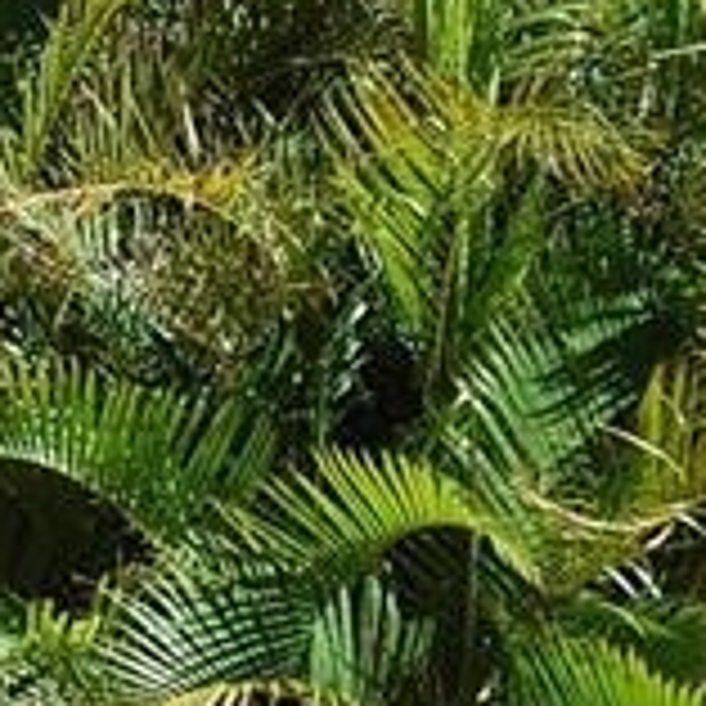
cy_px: 308
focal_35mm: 316
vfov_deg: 5.5
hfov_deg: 5.5
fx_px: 7292
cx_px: -337
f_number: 7.1
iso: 200
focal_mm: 38
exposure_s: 1/200
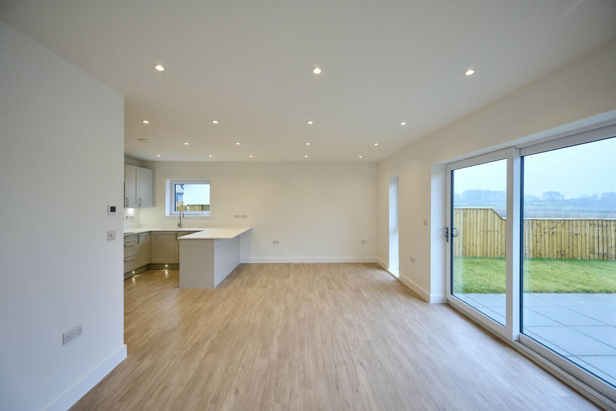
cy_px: 206
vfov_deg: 81.2
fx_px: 240
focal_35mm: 14
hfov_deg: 104.2
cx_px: 308
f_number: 7.1
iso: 400
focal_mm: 14
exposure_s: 1/60
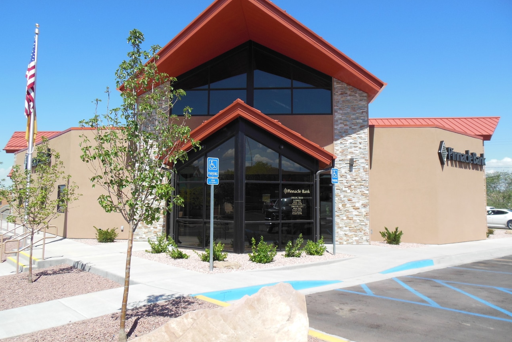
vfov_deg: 47.9
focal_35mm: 27
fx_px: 384
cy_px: 165
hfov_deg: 67.4
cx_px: 257
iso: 125
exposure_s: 1/1250
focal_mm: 4.5
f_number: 3.2
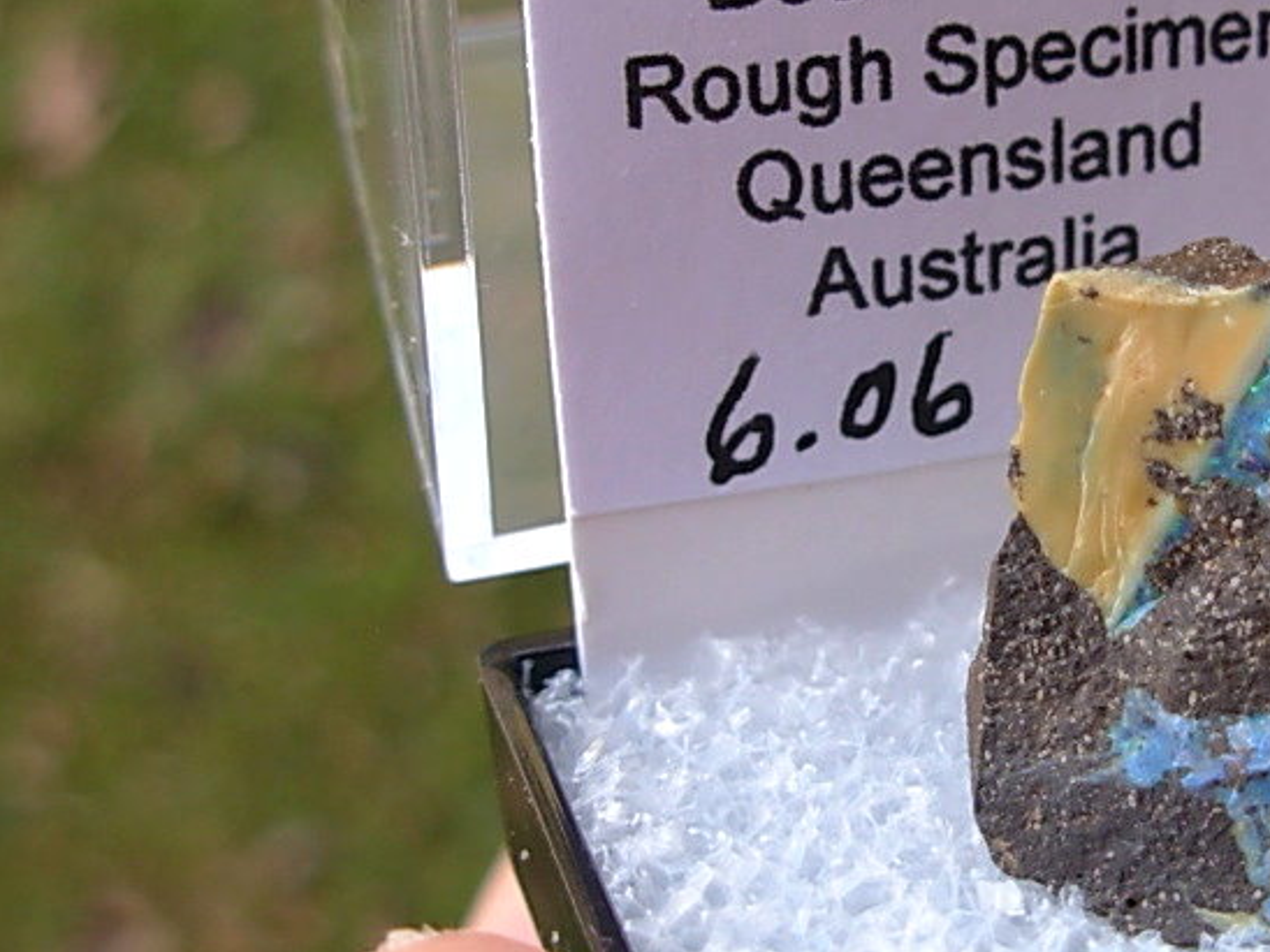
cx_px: 1034
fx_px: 2605
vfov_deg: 20.7
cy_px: 440
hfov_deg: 26.8
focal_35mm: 71
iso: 50
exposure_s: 1/203
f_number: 2.9
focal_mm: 6.3
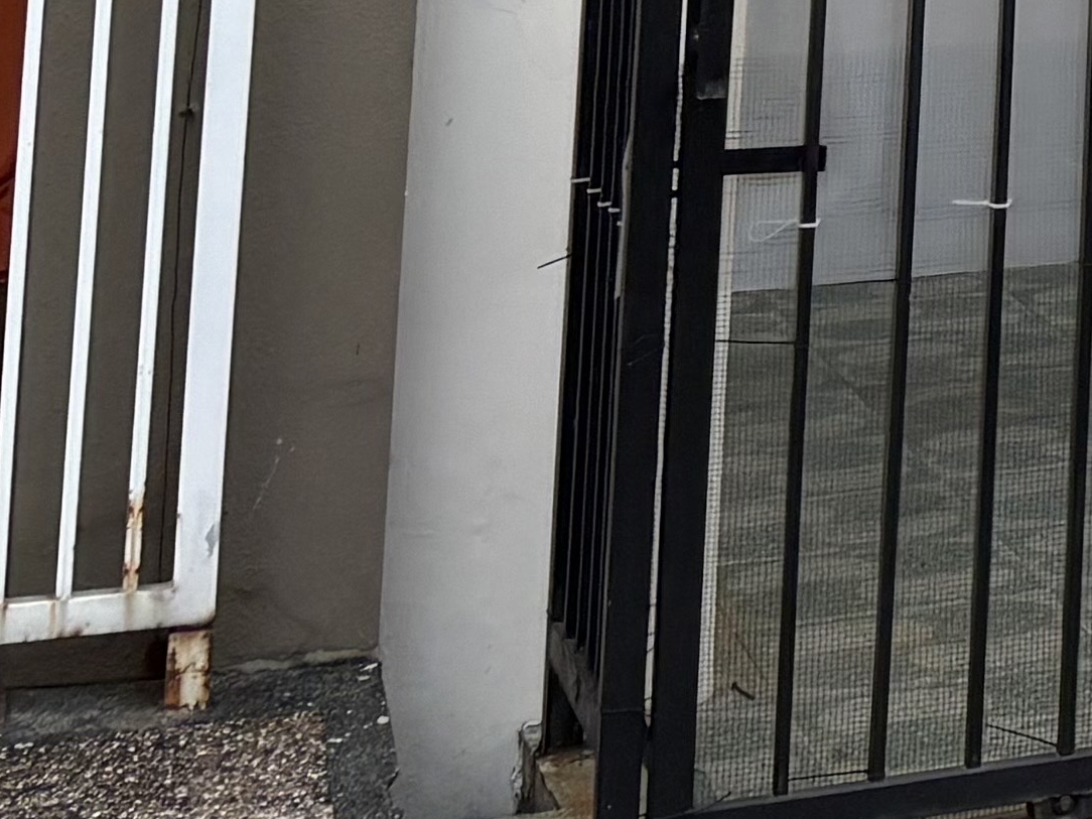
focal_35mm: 137
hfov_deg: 11.5
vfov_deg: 9.8
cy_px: -1007
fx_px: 4322
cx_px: 2753
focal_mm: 5.96
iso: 64
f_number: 1.6
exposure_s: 1/1287
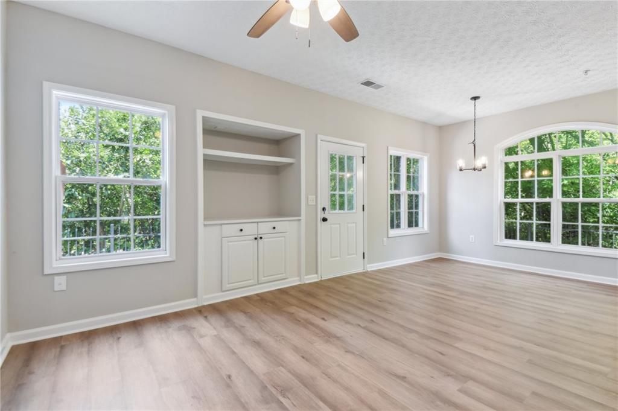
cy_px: 206
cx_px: 309
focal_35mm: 16
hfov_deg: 96.8
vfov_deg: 73.7
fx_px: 274
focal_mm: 16
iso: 400
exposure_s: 1/20
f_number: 8
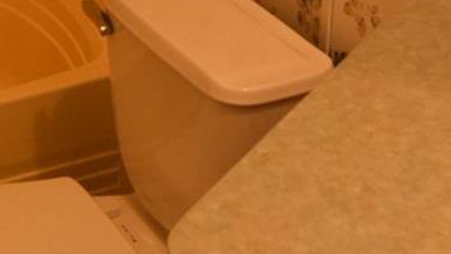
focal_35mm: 95
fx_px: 1135
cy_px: -122
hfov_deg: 22.4
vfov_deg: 12.2
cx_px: 152
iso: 720
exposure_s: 1/60
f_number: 4
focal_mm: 11
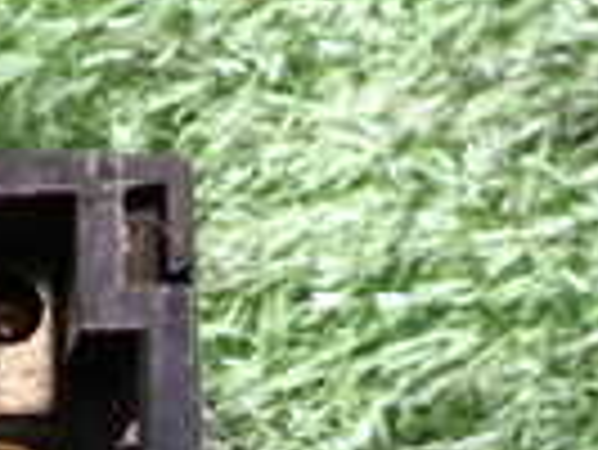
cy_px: 549
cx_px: -18
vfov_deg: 10.8
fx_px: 2334
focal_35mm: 135
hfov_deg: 14.3
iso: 500
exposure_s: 1/30
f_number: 2.3
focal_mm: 5.4
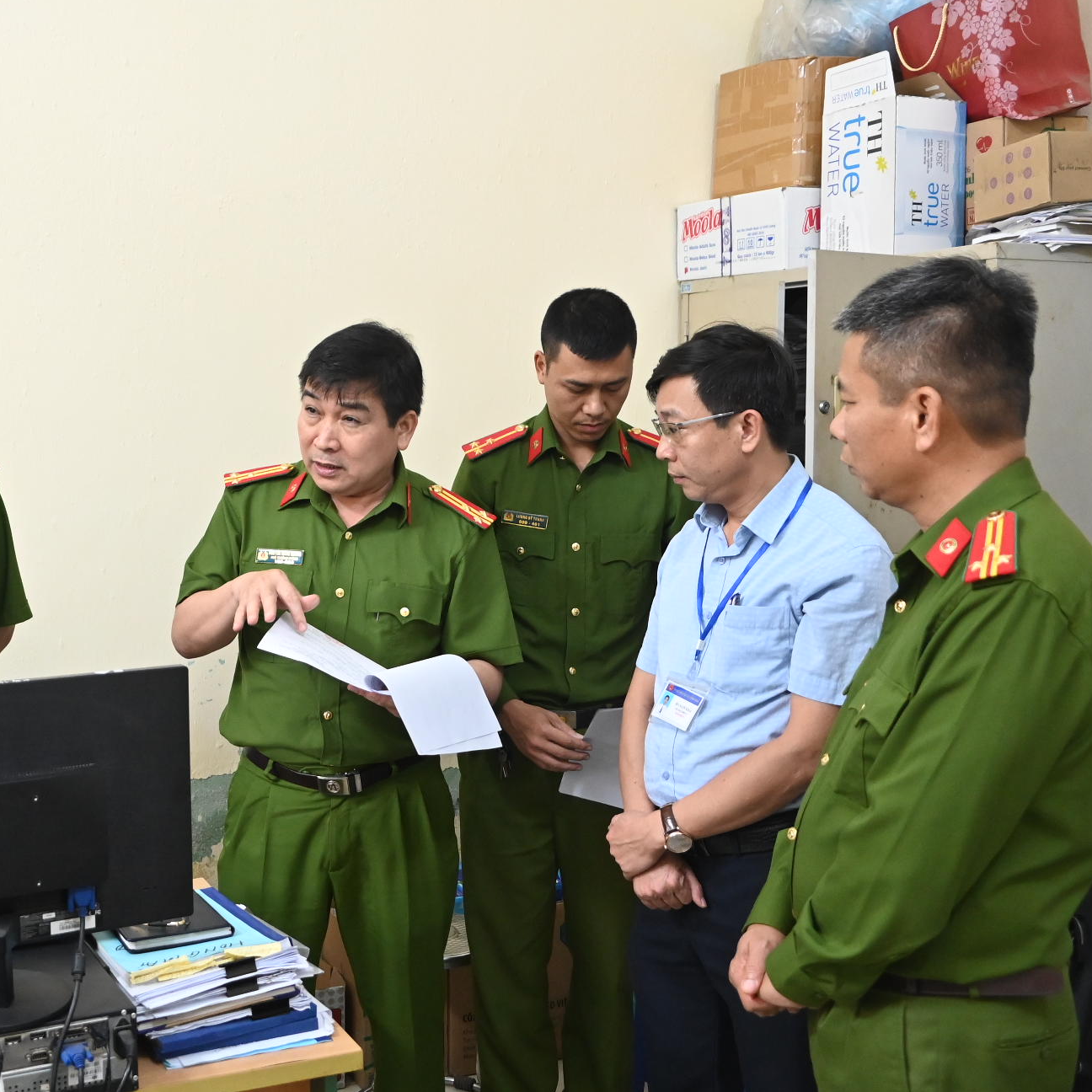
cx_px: 313
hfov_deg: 41.0
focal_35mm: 40
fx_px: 1428
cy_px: 549
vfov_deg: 41.9
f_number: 3.8
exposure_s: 1/125
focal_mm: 21
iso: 2800
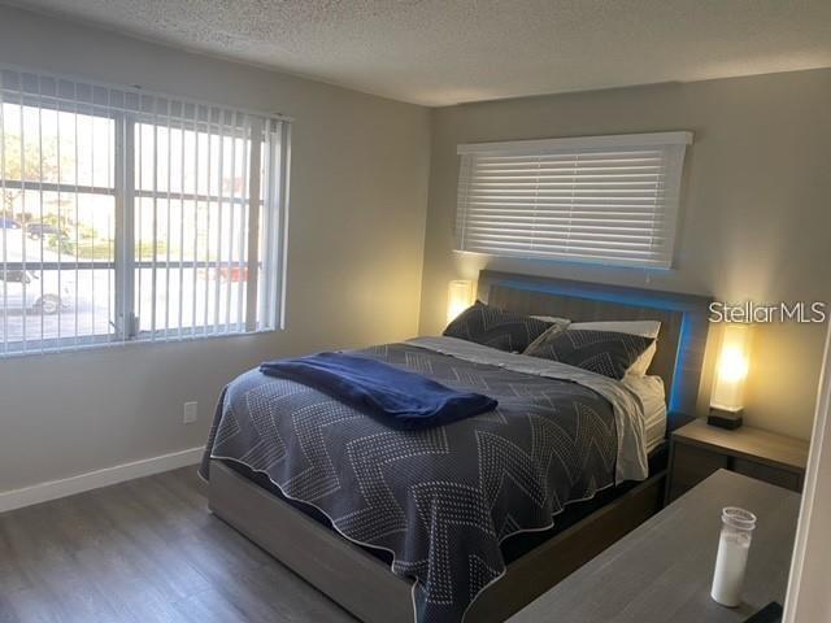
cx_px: 416
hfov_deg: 67.3
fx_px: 624
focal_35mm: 26
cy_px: 312
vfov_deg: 53.1
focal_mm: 4.25
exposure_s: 1/60
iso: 80
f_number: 1.8
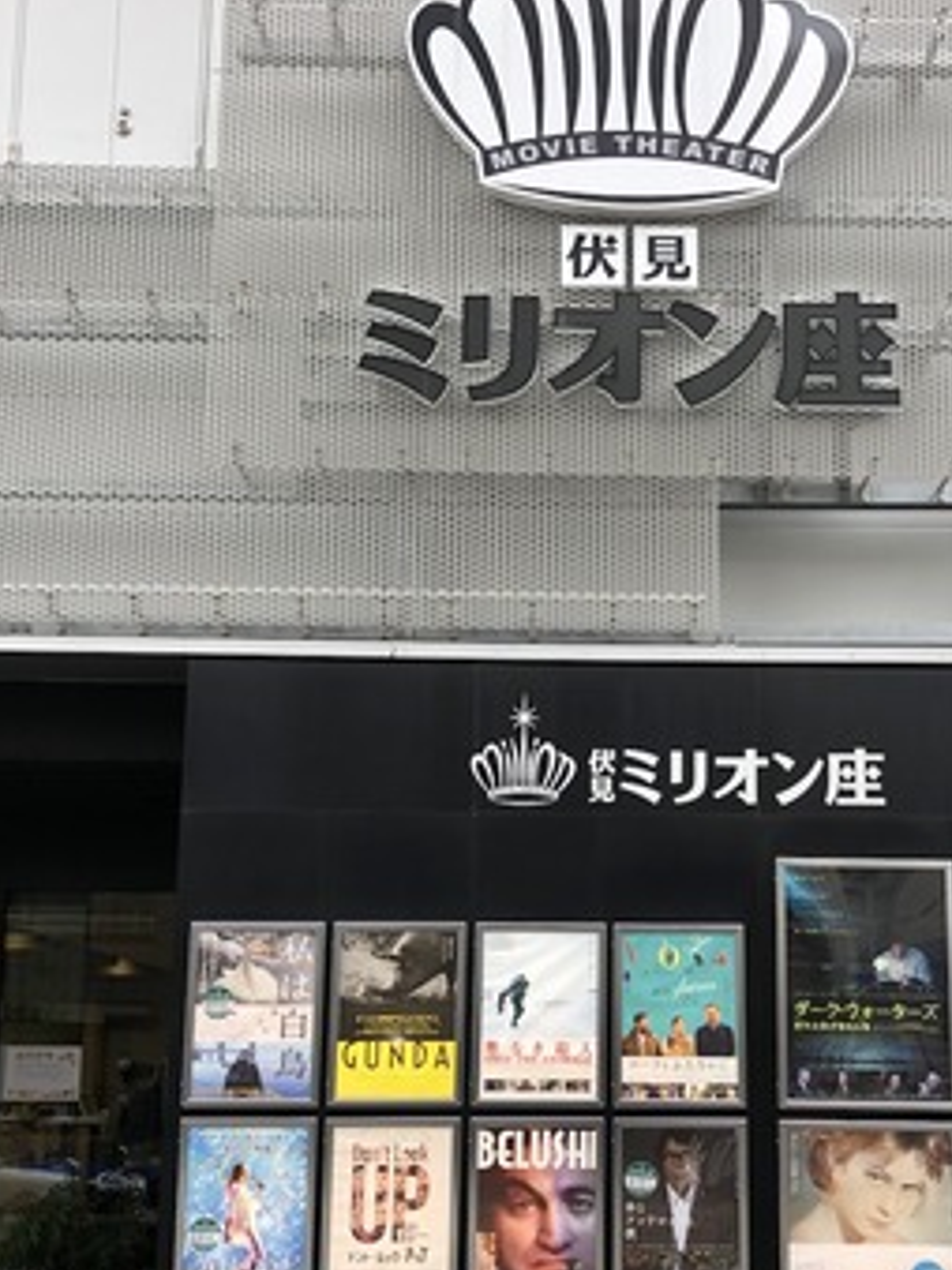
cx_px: 583
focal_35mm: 44
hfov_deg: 32.7
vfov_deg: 42.6
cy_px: 796
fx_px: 1614
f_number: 1.8
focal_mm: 3.99
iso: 20
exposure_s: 1/173
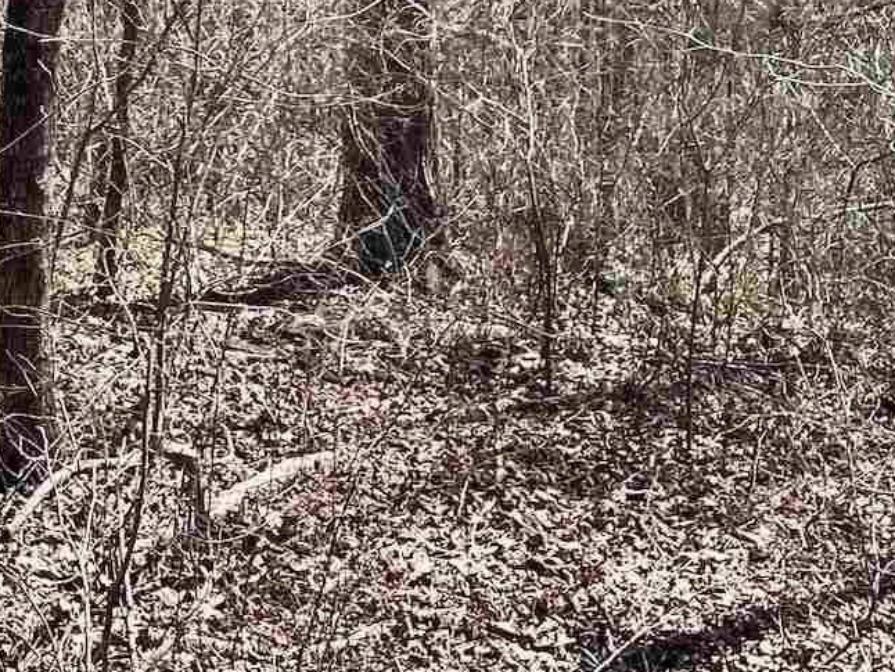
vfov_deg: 13.2
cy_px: -482
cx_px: 137
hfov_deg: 18.8
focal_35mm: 103
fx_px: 2664
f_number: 1.6
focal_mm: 4.2
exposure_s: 1/1473
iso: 32
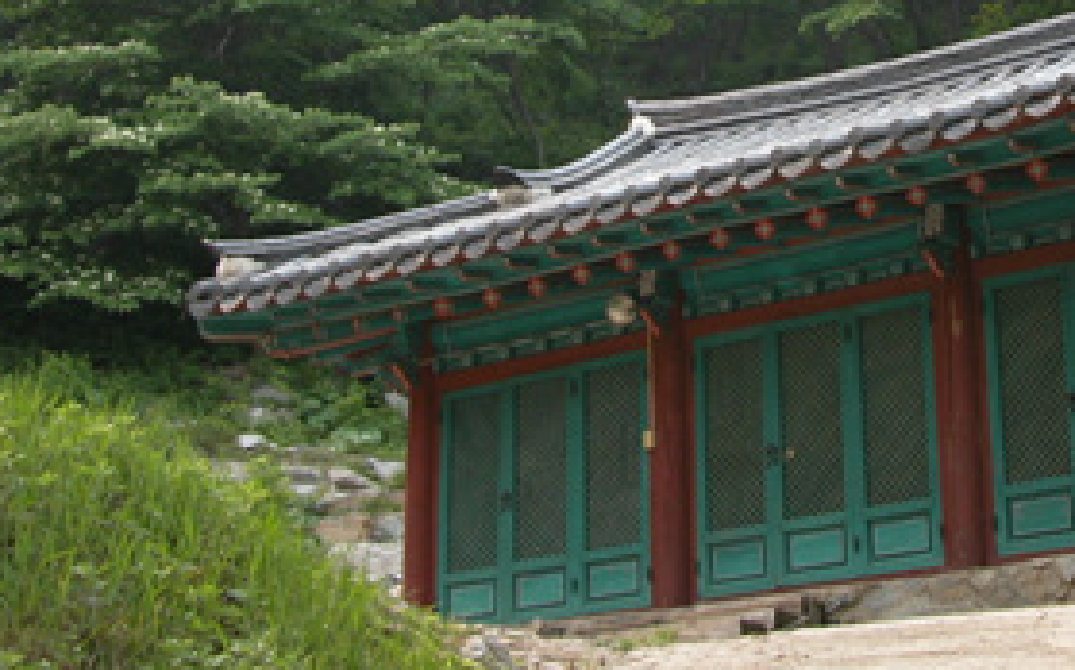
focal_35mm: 78
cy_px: 25
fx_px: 2284
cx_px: 852
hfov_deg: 26.0
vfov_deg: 16.4
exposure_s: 1/119
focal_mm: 10.7
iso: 100
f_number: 3.7
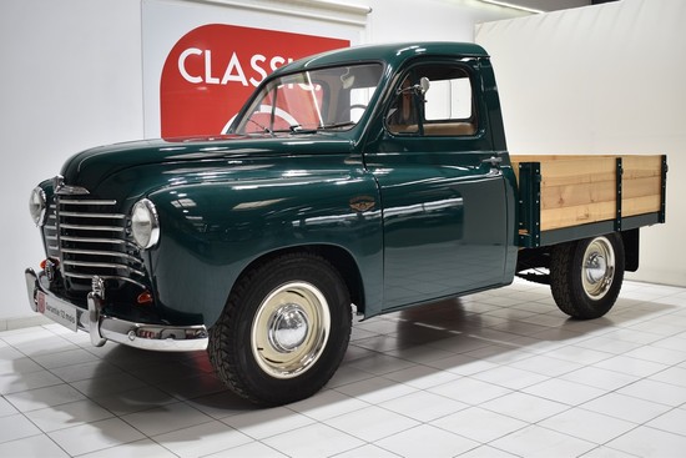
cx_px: 343
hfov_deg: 51.3
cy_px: 229
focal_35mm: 38
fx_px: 715
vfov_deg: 35.5
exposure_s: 1/25
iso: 100
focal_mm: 25
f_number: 4
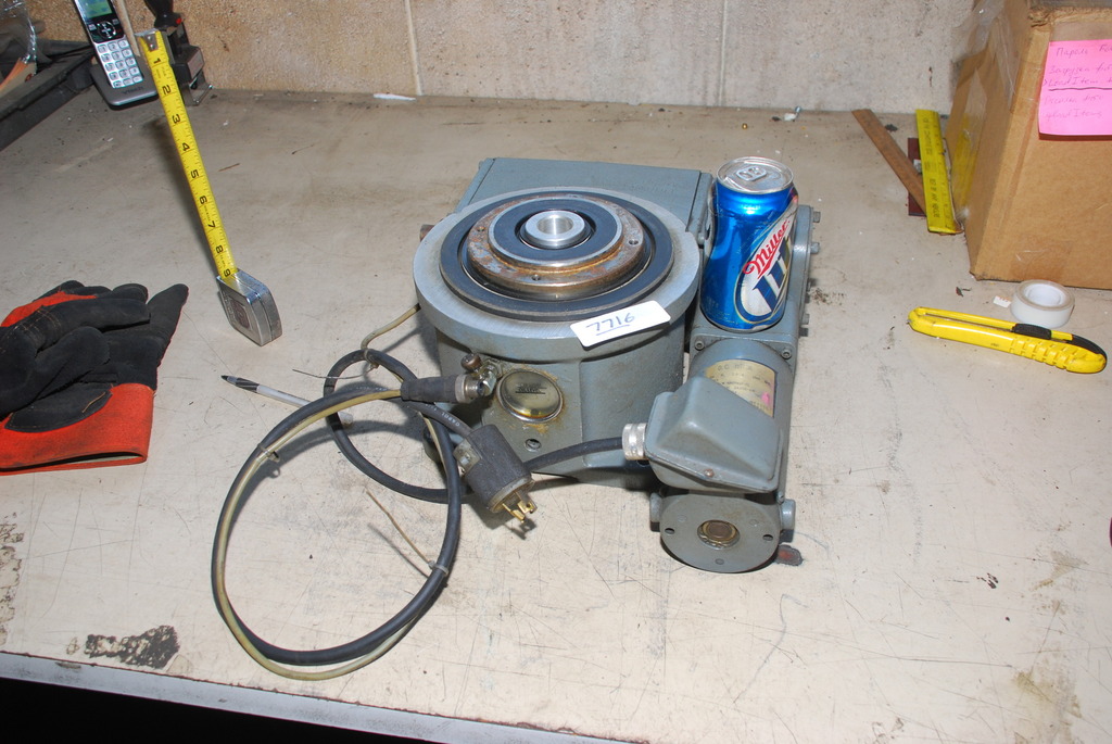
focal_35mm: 33
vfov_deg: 40.1
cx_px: 556
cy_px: 372
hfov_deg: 57.2
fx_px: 1020
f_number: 5
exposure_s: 1/60
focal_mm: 22
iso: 200
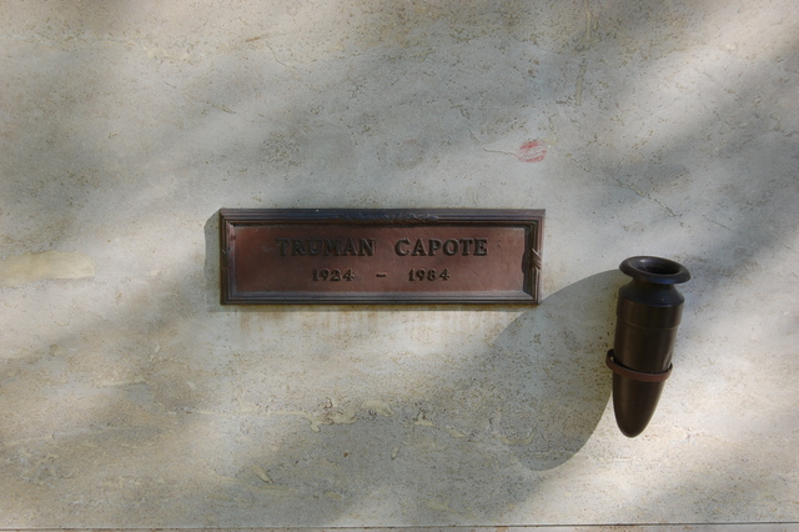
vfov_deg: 23.8
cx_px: 400
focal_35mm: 57
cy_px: 266
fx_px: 1264
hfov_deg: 35.1
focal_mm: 38
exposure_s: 1/250
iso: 200
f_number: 8
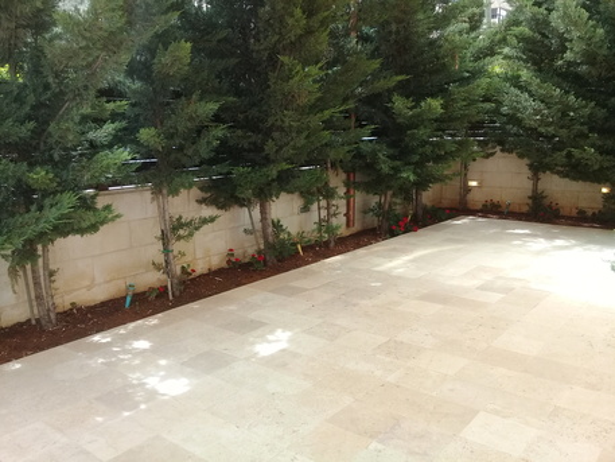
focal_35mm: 31
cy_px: 231
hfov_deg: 58.3
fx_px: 551
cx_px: 308
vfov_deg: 45.5
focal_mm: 3.3
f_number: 2.2
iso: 50
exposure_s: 1/212
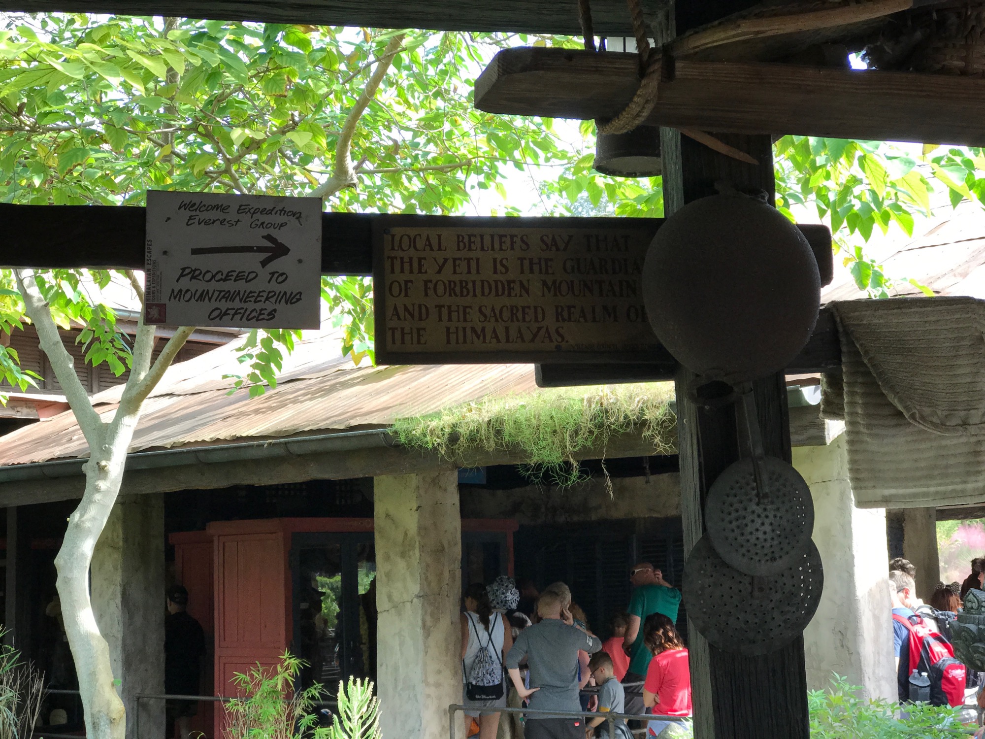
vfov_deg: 25.7
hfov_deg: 33.8
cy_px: 370
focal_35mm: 57
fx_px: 1622
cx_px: 492
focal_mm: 6.6
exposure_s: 1/120
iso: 32
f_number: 2.8
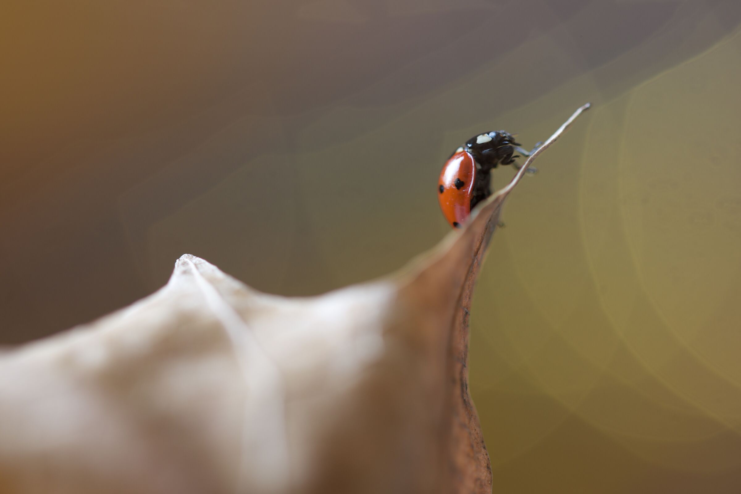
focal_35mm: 158
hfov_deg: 13.0
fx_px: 3242
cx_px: 370
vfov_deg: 8.7
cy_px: 247
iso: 100
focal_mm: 105
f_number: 5
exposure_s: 1/15
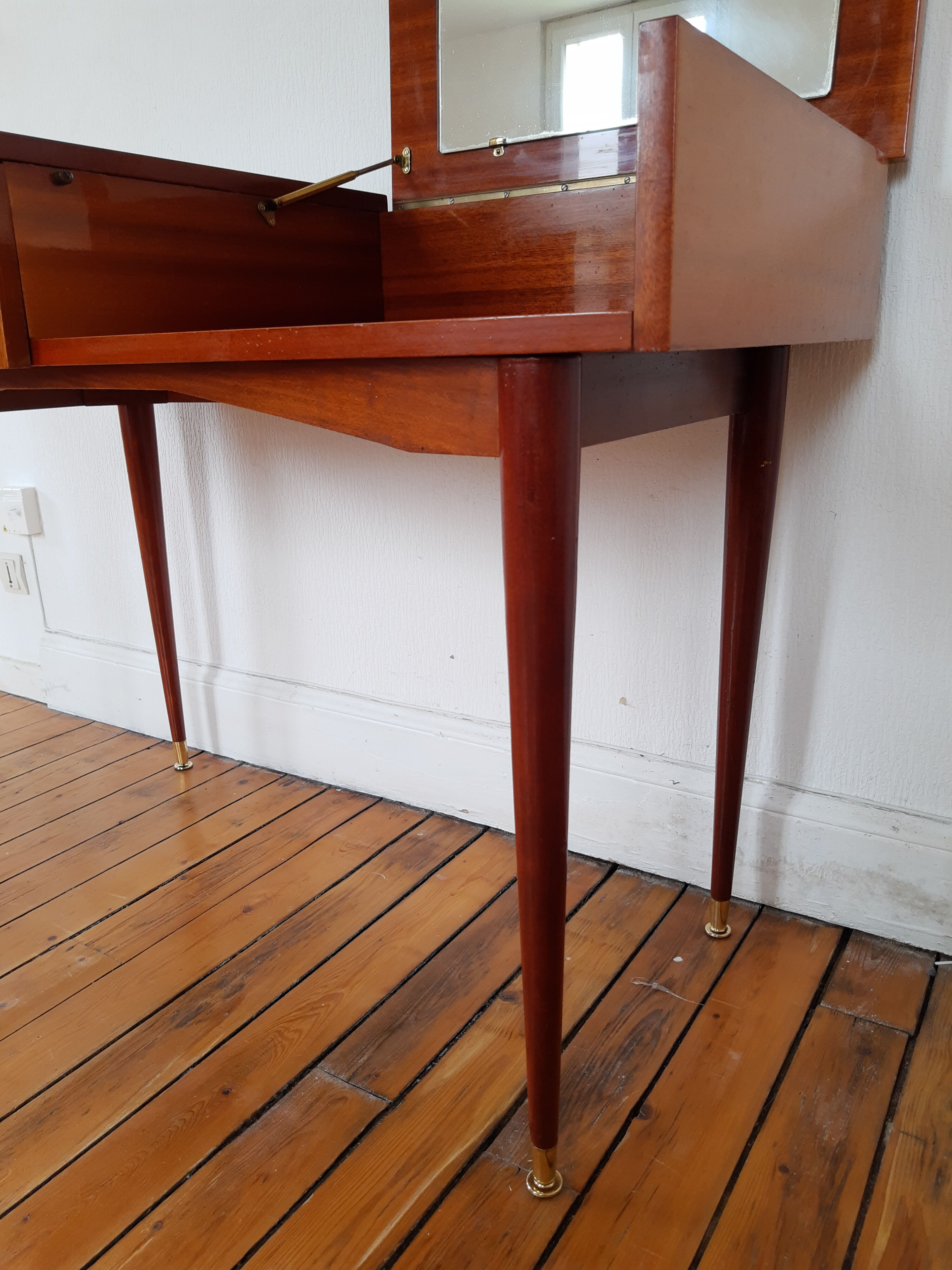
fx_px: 953
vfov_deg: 67.3
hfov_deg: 53.1
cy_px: 635
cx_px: 476
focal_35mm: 26
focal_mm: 4.75
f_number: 1.7
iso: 44
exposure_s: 1/30
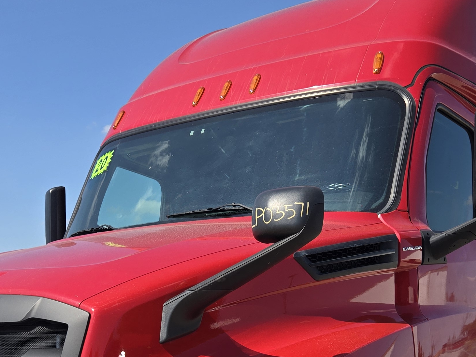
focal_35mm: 56
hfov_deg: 34.3
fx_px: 770
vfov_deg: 24.7
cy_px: 372
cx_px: 217
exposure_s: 1/1854
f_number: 1.8
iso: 25
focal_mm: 5.4
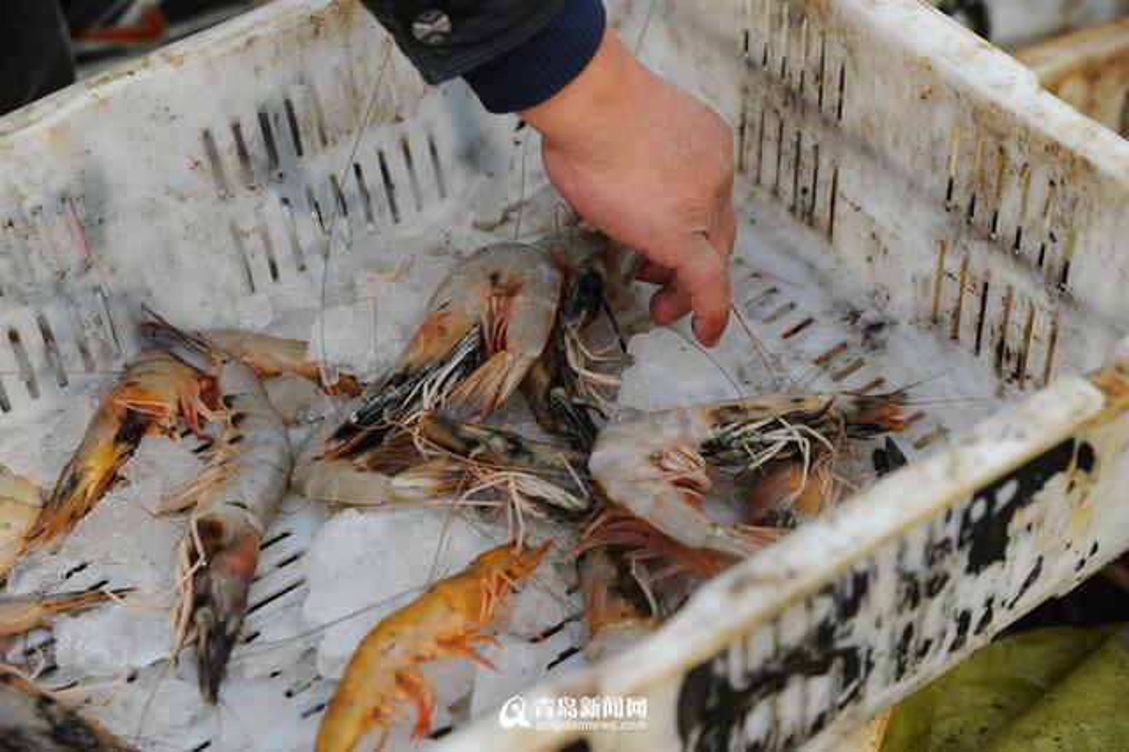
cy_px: 376
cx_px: 564
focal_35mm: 75
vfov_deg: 18.2
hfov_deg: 27.0
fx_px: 2351
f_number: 3.5
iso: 200
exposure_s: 1/1000
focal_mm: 75
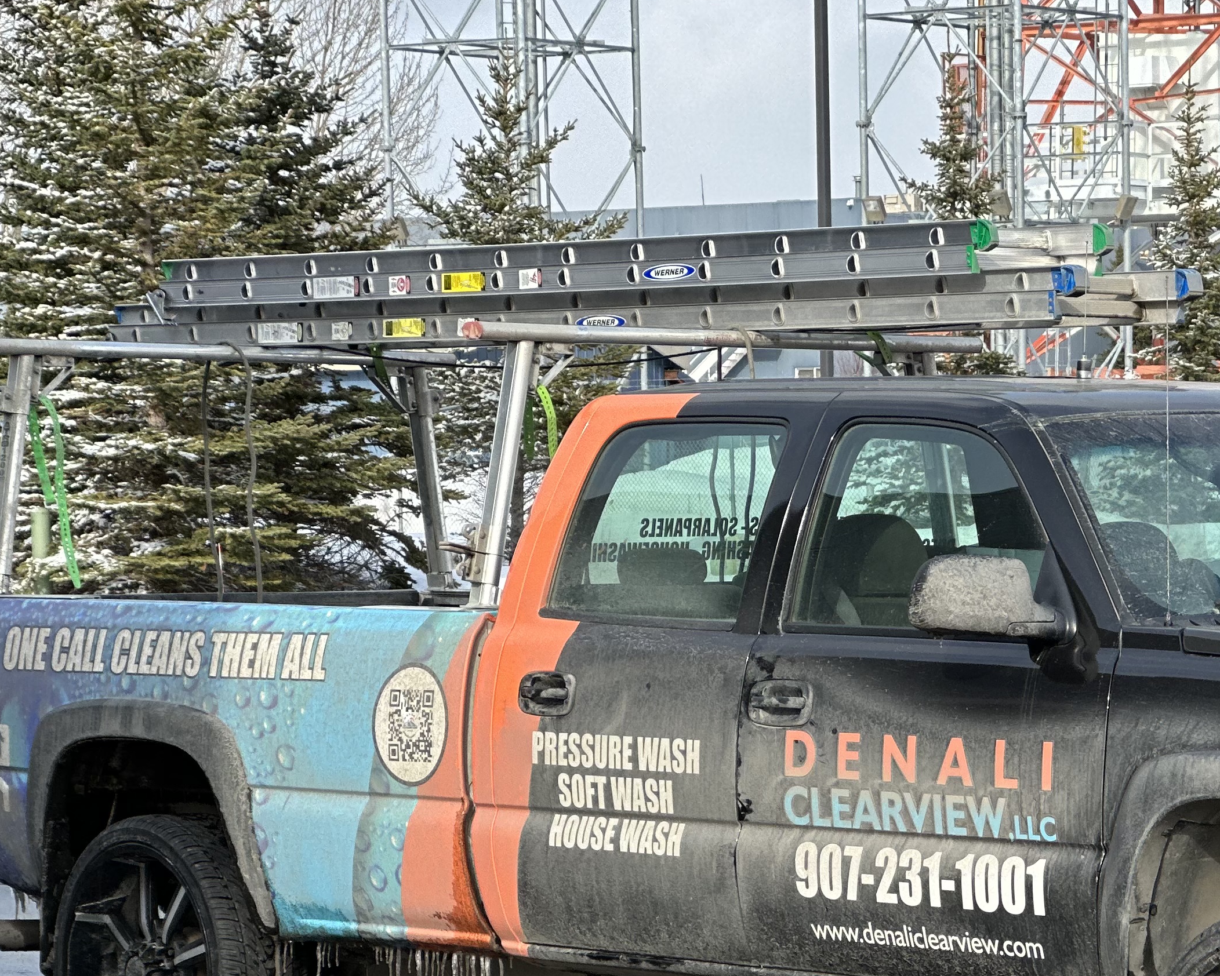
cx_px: 1055
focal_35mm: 144
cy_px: 826
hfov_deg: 13.3
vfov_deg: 10.7
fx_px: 5200
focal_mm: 9
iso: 32
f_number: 2.8
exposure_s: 1/354
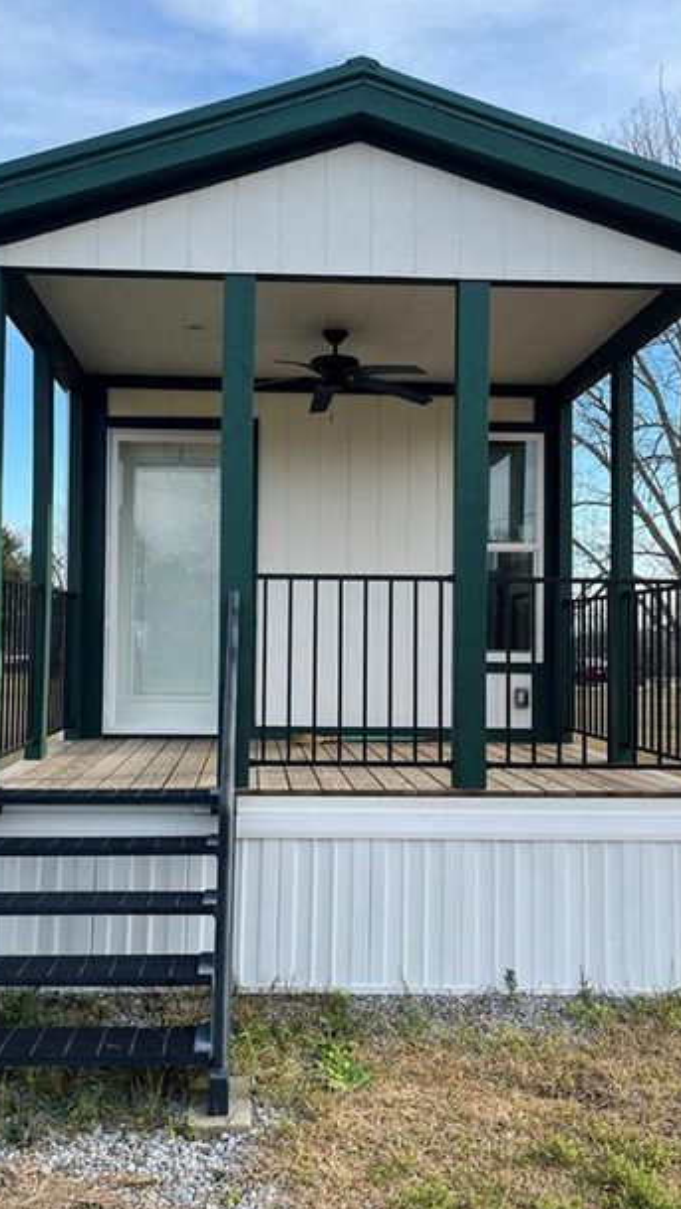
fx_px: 994
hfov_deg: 37.8
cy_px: 579
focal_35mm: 31
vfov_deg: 62.6
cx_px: 310
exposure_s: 1/1163
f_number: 1.6
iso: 50
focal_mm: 5.1
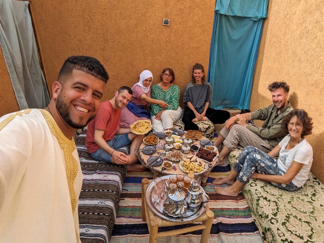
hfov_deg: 79.0
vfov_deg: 63.4
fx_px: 197
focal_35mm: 21
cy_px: 122
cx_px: 162
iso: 40
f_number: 2.2
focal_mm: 2.74
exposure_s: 1/757
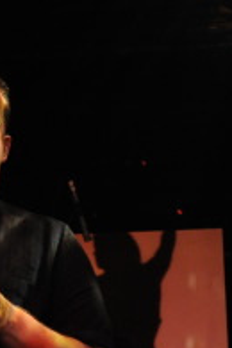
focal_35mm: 88
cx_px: -36
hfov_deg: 15.1
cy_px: 211
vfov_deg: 23.1
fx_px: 851
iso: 2500
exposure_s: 1/60
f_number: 4
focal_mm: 20
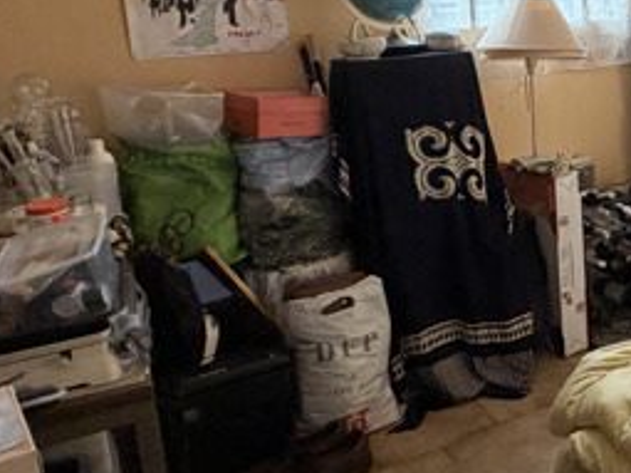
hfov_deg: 37.8
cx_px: 646
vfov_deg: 32.3
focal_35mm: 44
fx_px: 802
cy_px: 126
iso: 250
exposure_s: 1/121
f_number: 2.2
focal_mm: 2.22
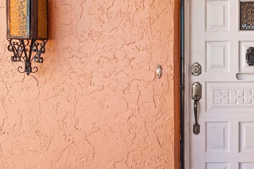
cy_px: 79
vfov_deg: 27.5
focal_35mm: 49
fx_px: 346
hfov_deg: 36.5
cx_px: 251
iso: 250
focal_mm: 24
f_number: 8
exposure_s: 1/25
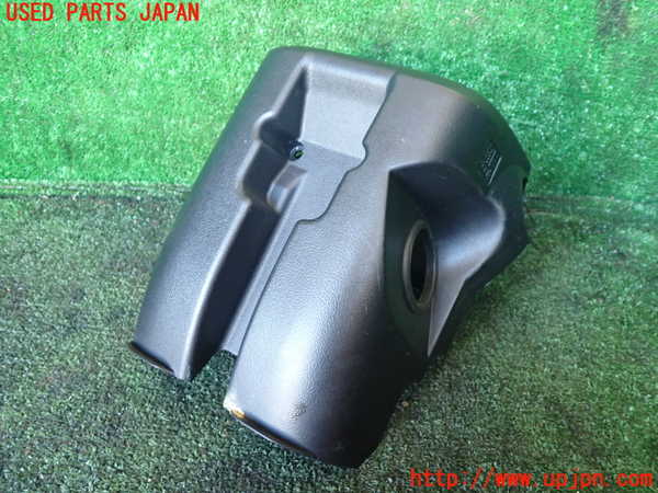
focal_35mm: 30
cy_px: 246
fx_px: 570
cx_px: 329
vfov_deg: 46.8
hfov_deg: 60.0
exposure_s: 1/30
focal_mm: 5.4
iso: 500
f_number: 2.3
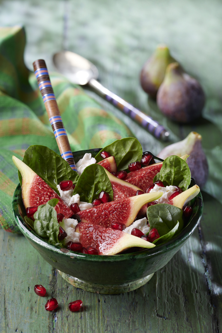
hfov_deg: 13.0
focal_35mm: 105
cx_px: 111
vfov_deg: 19.5
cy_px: 166
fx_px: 971
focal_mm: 105
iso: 160
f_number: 11
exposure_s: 1/200
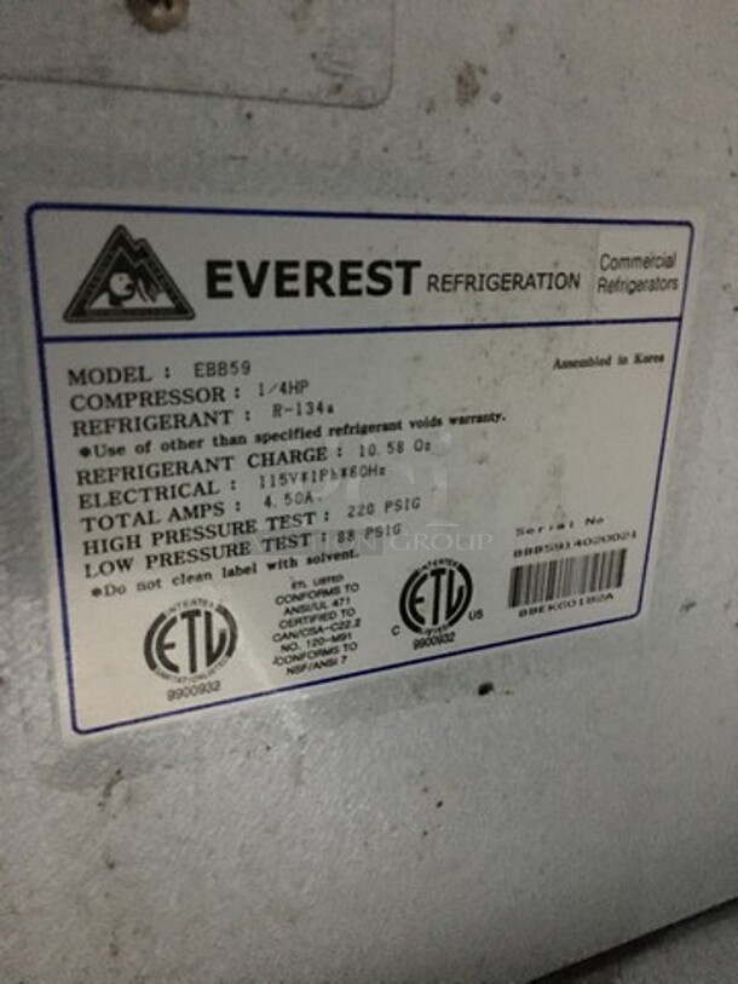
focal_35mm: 29
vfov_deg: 61.7
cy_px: 492
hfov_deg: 48.2
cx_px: 369
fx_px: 824
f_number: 2.2
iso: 250
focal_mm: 4.15
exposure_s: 1/4
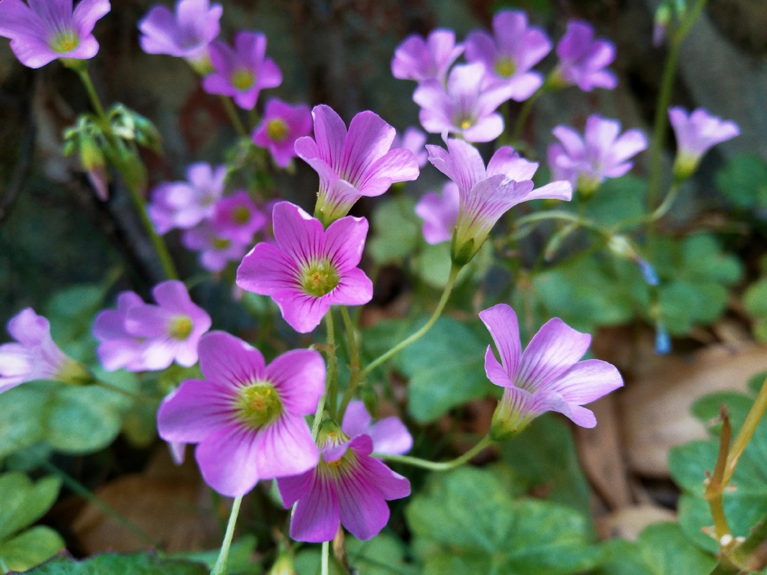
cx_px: 384
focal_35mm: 26
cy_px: 288
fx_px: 576
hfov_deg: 67.3
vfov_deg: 53.1
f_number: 2
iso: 50
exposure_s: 1/112
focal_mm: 3.88
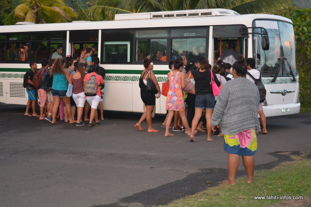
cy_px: 104
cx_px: 156
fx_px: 674
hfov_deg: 26.0
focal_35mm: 78
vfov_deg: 17.5
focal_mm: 52
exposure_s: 1/100
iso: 1000
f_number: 5.6
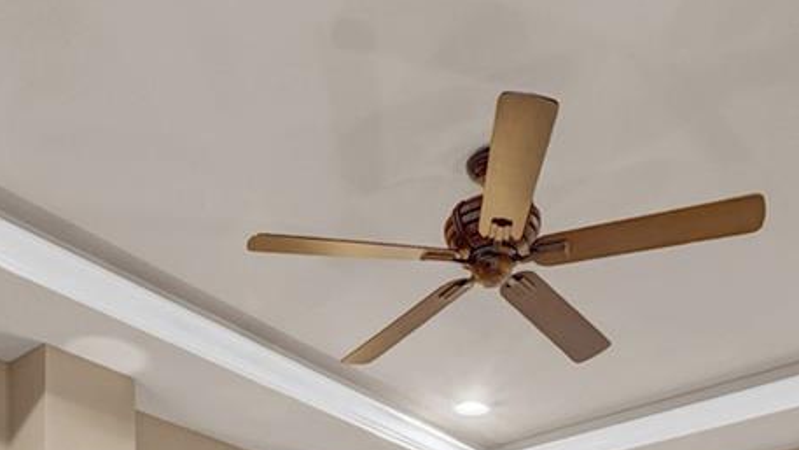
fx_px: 932
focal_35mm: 44
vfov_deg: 20.3
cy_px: 788
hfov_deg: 46.0
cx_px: 299
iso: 800
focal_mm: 12
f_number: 8
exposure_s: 1/4
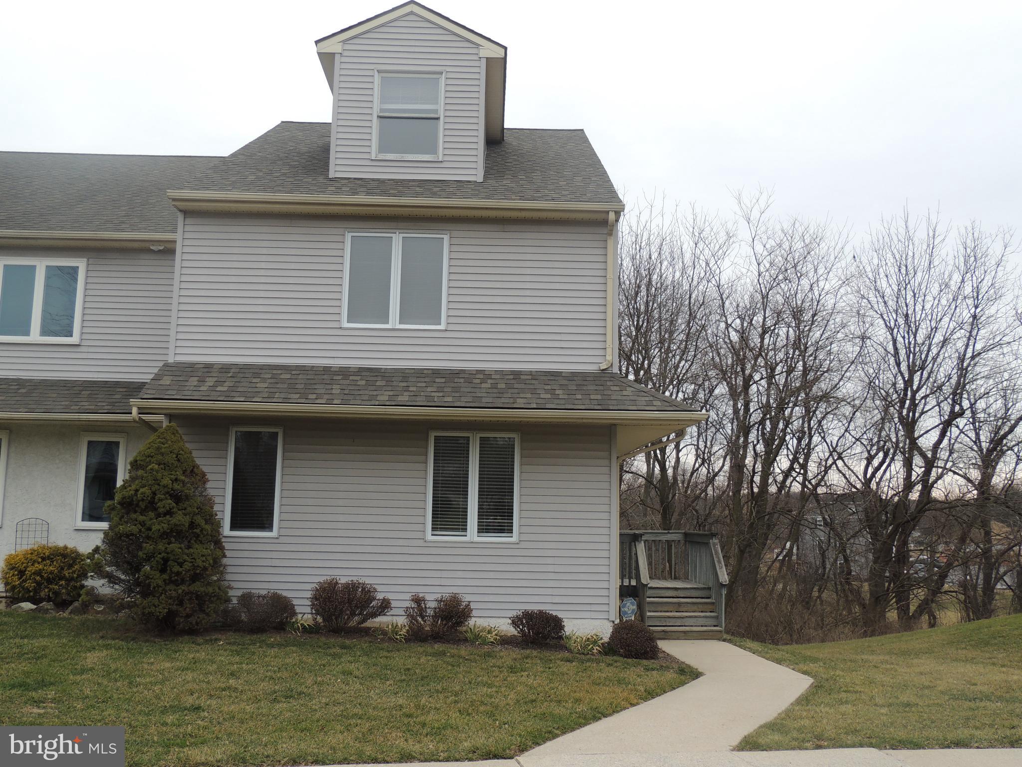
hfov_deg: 55.4
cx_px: 511
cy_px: 384
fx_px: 974
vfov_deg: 42.9
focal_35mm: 33
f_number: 3.2
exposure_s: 1/250
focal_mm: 5.8
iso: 100
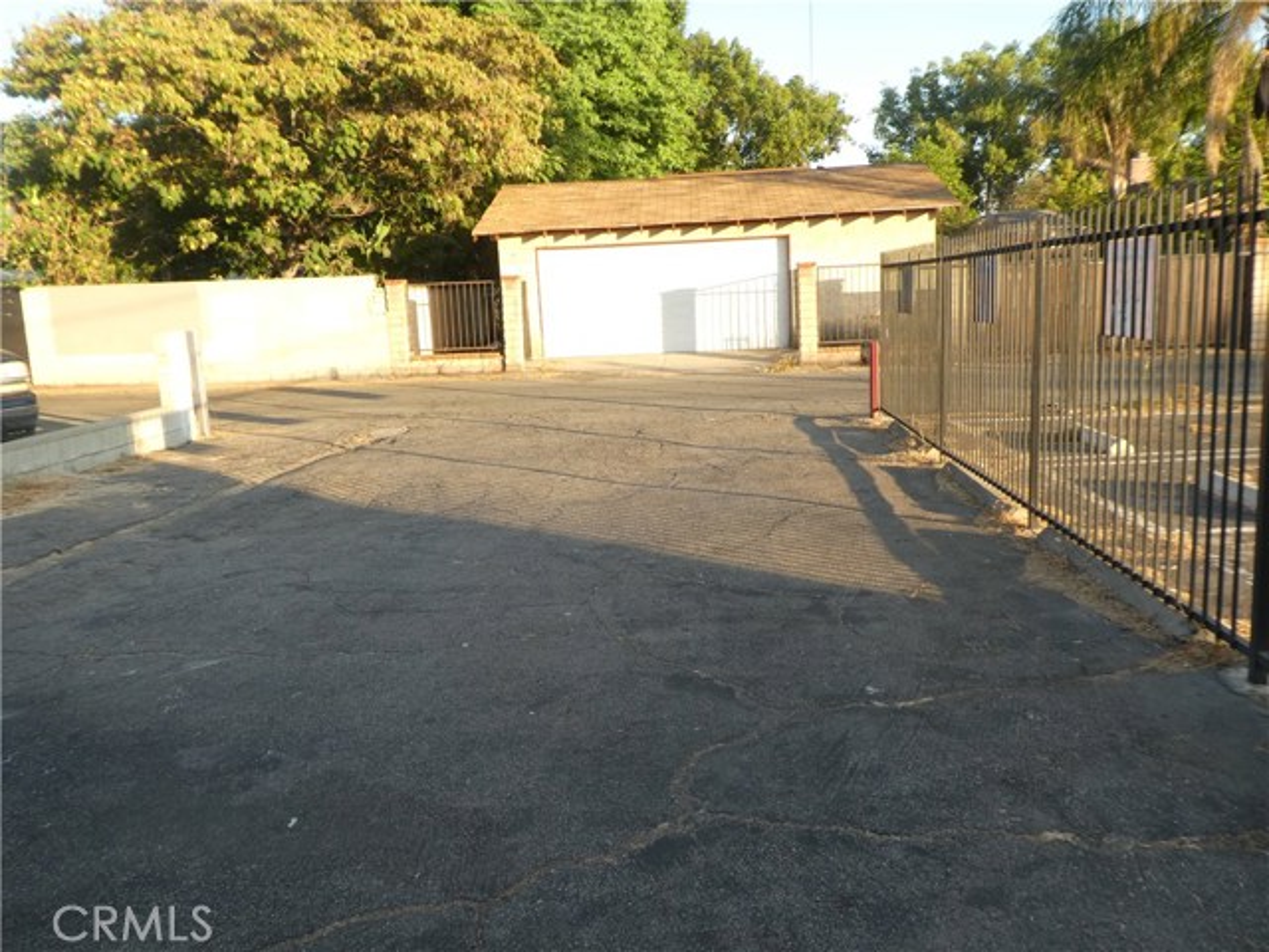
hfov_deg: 67.3
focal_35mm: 26
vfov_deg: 53.1
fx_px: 953
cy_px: 476
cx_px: 634
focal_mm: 4.7
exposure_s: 1/125
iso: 80
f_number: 3.4
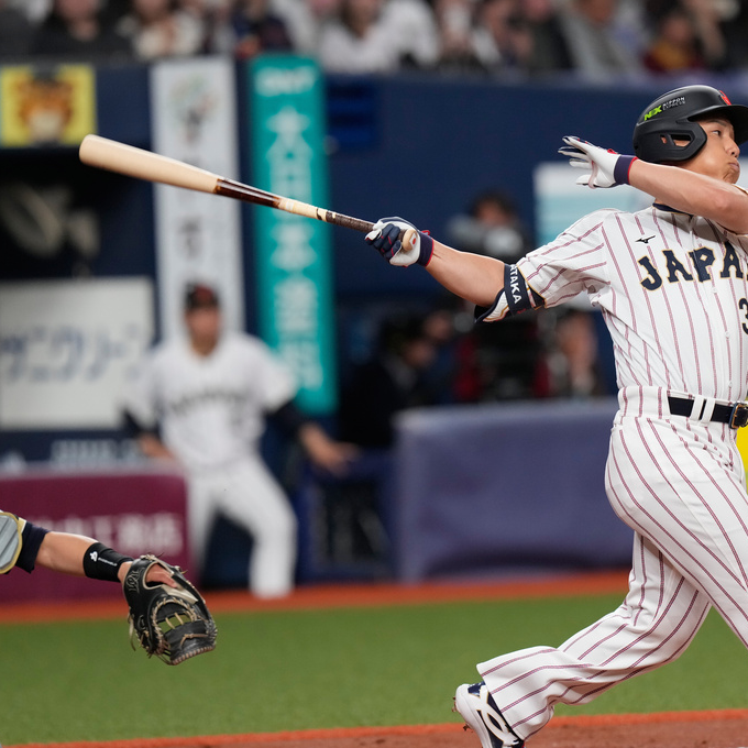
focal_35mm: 512
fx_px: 12517
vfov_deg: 3.4
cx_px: 559
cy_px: 375
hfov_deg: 3.4
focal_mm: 400
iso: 3200
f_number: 4
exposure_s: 1/1000
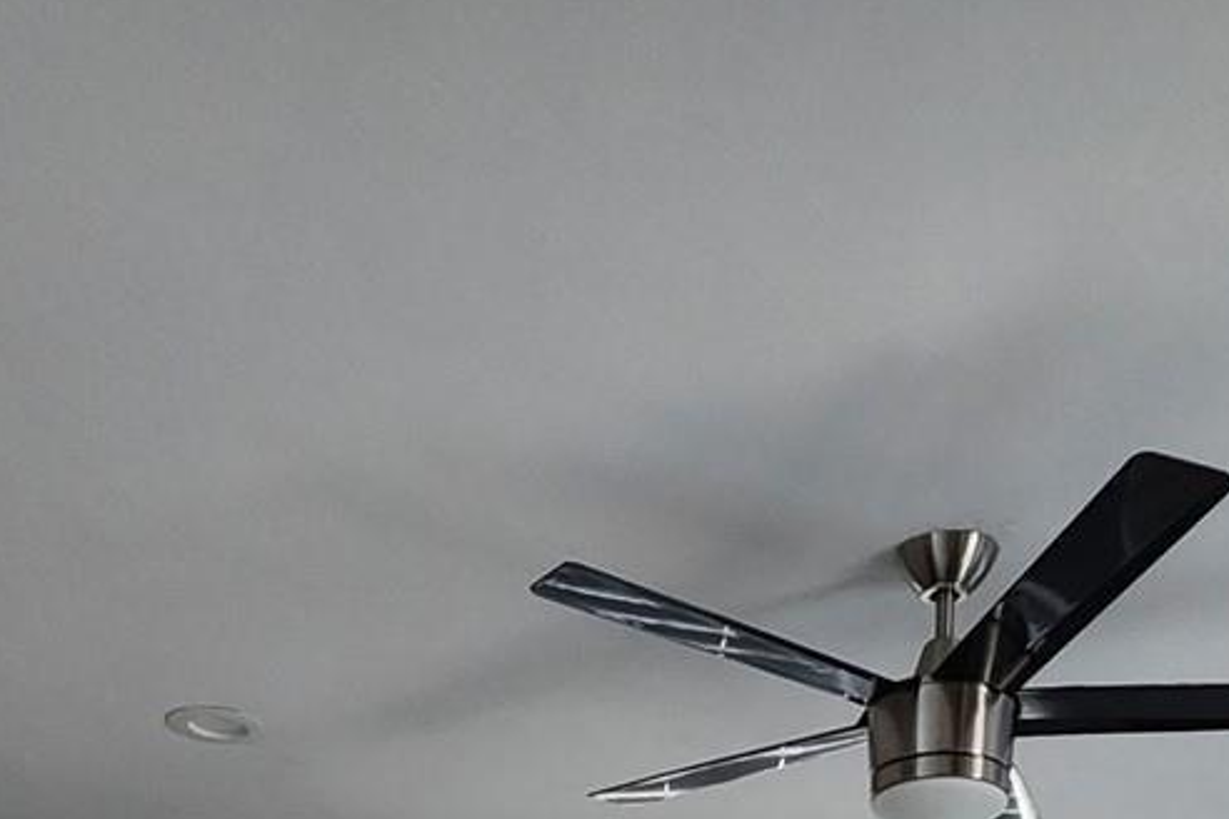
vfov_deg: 21.3
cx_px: 664
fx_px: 1502
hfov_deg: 44.5
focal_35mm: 44
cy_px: 1441
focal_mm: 2.2
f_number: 2.2
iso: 320
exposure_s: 1/60
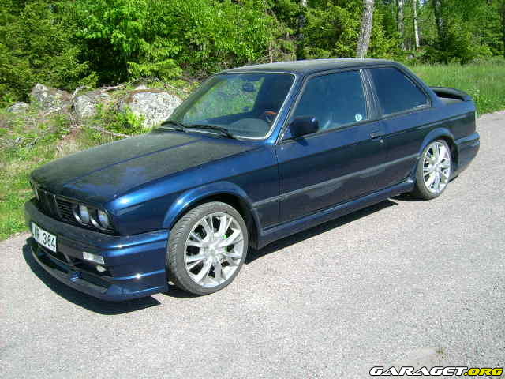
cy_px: 190
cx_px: 252
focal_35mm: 35
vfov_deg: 40.7
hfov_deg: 52.6
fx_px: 511
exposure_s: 1/192
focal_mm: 5.95
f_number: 5.8
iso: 50
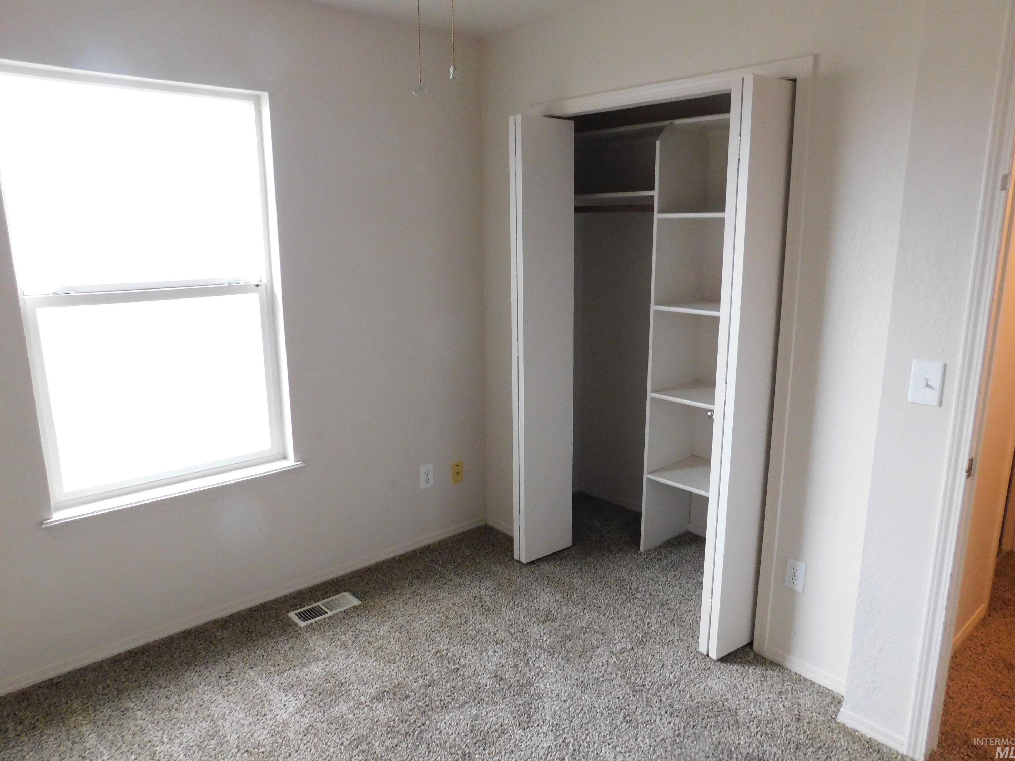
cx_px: 524
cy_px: 380
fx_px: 704
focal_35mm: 24
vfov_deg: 56.8
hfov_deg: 71.6
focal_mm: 4
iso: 400
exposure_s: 1/20
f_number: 3
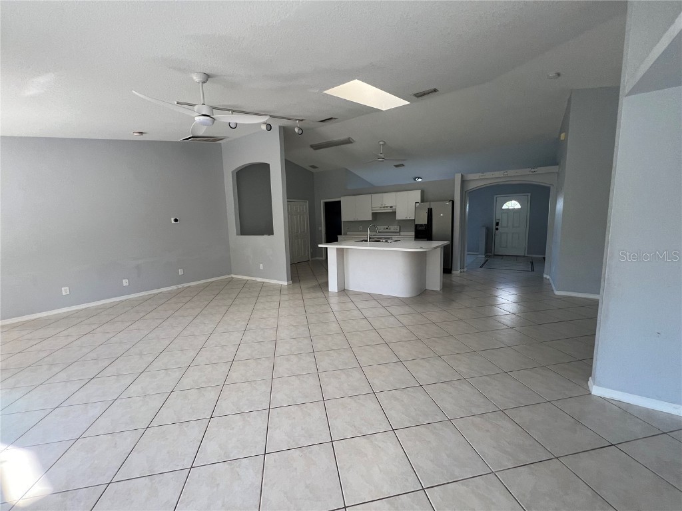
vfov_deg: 89.9
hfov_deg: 106.2
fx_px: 256
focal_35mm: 13
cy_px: 256
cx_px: 341
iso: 125
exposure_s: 1/99
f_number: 1.8
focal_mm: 1.57
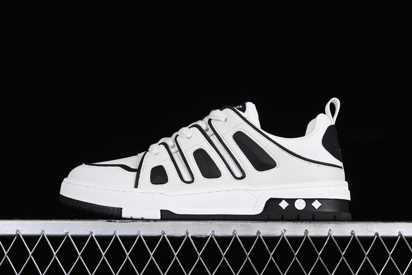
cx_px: 206
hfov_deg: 27.0
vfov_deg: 18.2
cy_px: 138
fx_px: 858
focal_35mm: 75
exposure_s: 1/80
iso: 160
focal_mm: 50
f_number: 8
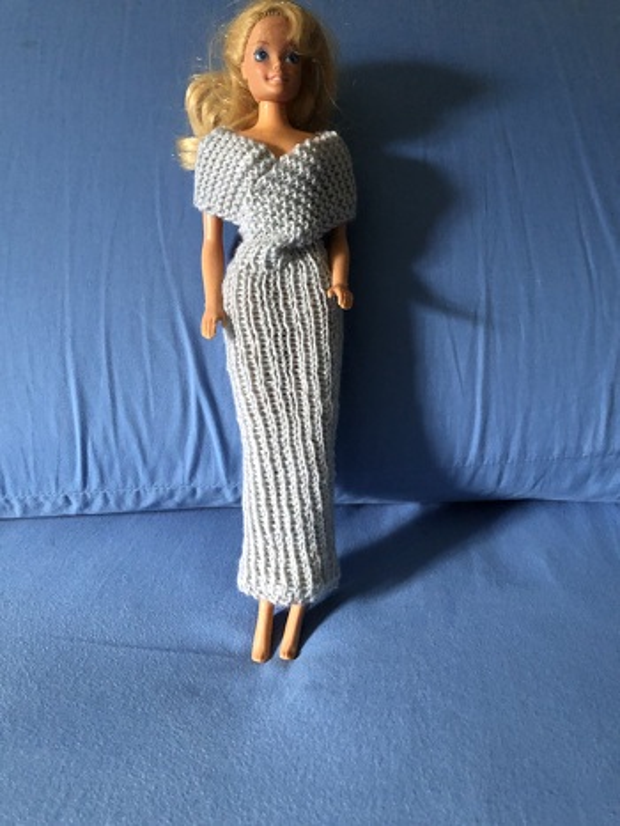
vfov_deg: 63.4
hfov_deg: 49.8
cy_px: 413
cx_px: 310
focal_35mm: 28
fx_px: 668
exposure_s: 1/5
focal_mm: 3.99
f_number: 1.8
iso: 100
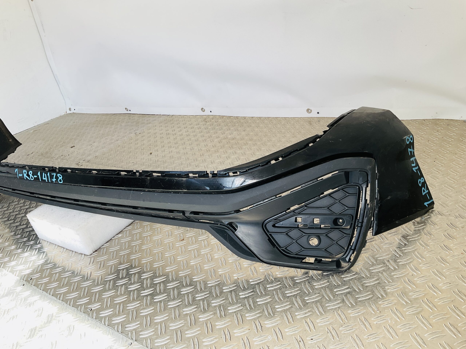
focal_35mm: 29
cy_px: 174
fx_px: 390
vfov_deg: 48.2
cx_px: 233
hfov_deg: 61.7
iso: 16
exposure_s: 1/262
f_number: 1.8
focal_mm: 3
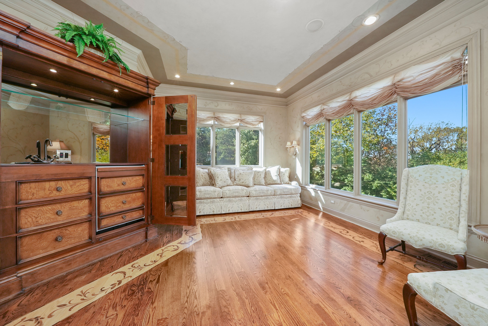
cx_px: 244
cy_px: 163
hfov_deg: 112.6
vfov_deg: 90.1
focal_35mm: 12
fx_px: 163
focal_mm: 12
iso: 2000
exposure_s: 1/6
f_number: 13
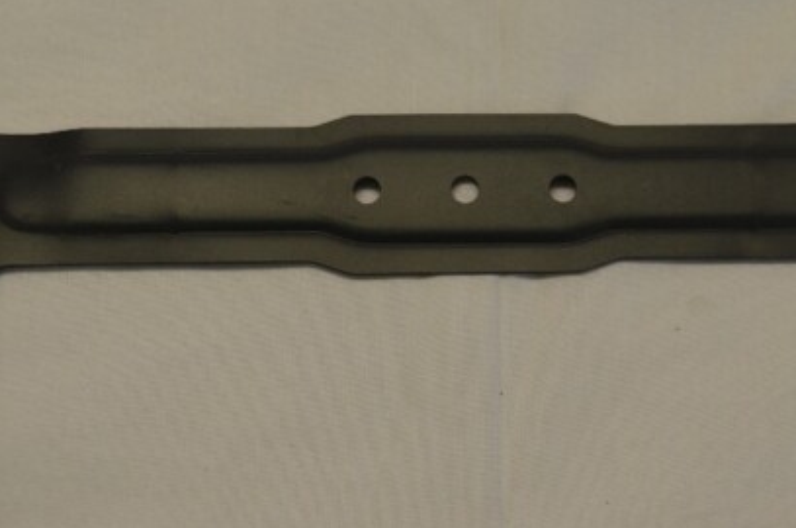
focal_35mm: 85
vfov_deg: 16.0
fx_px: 1876
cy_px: 144
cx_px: 452
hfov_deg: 23.9
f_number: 4.5
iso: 400
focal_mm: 32
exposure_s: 1/80
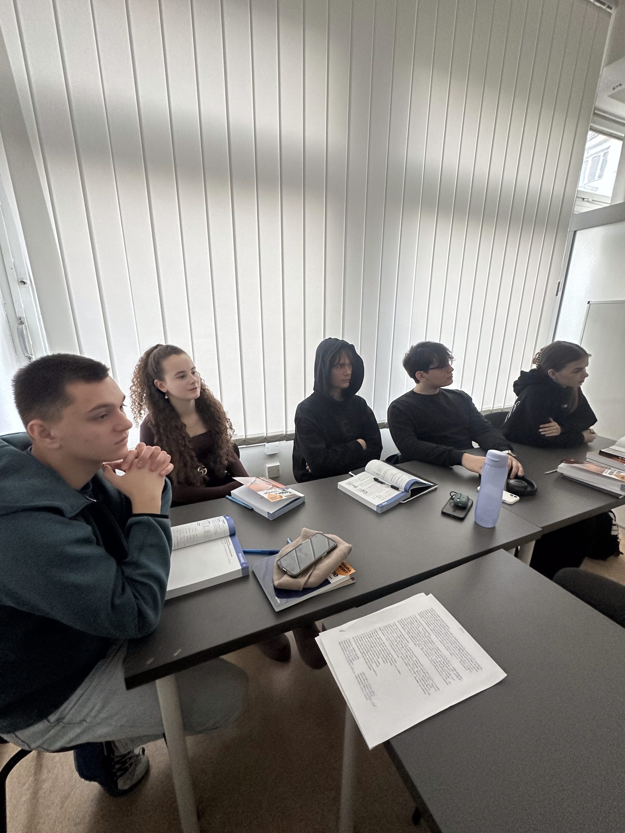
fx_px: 337
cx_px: 312
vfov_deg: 102.1
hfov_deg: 85.7
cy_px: 416
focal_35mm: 14
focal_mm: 2.22
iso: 200
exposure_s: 1/62
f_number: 2.2
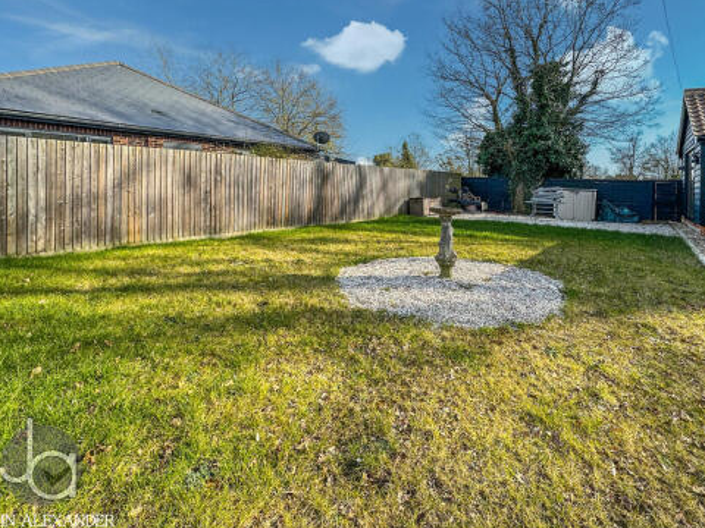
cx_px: 403
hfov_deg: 90.4
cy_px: 221
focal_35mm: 17
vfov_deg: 74.2
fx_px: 346
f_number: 2.2
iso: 50
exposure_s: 1/950
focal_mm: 2.22
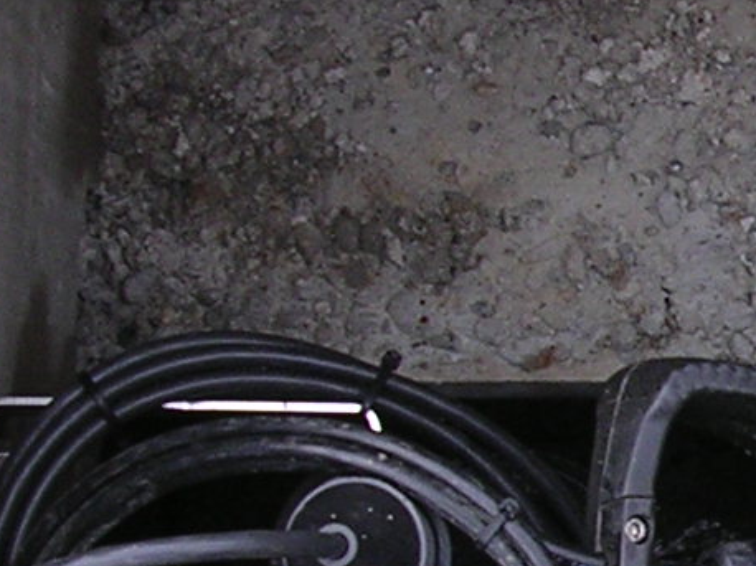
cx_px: 1218
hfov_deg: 11.1
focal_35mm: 170
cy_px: 512
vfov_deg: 8.7
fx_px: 3711
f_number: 2.8
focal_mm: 5.8
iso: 100
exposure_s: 1/316
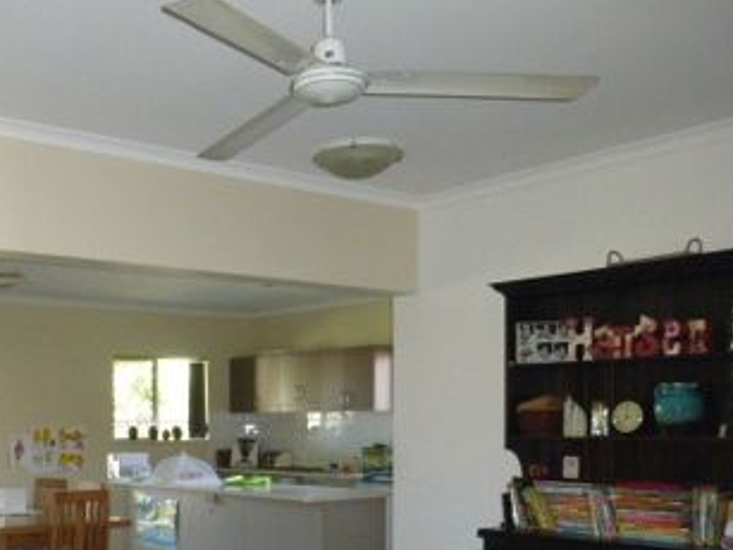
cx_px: 146
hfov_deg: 41.9
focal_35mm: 43
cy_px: 473
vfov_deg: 32.2
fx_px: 910
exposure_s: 1/60
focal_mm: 4.3
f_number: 3.3
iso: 800
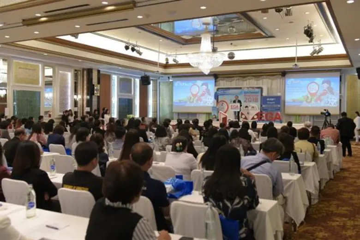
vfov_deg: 37.9
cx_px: 180
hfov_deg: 54.4
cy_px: 120
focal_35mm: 35
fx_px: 350
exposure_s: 1/80
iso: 1600
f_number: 4
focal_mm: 35
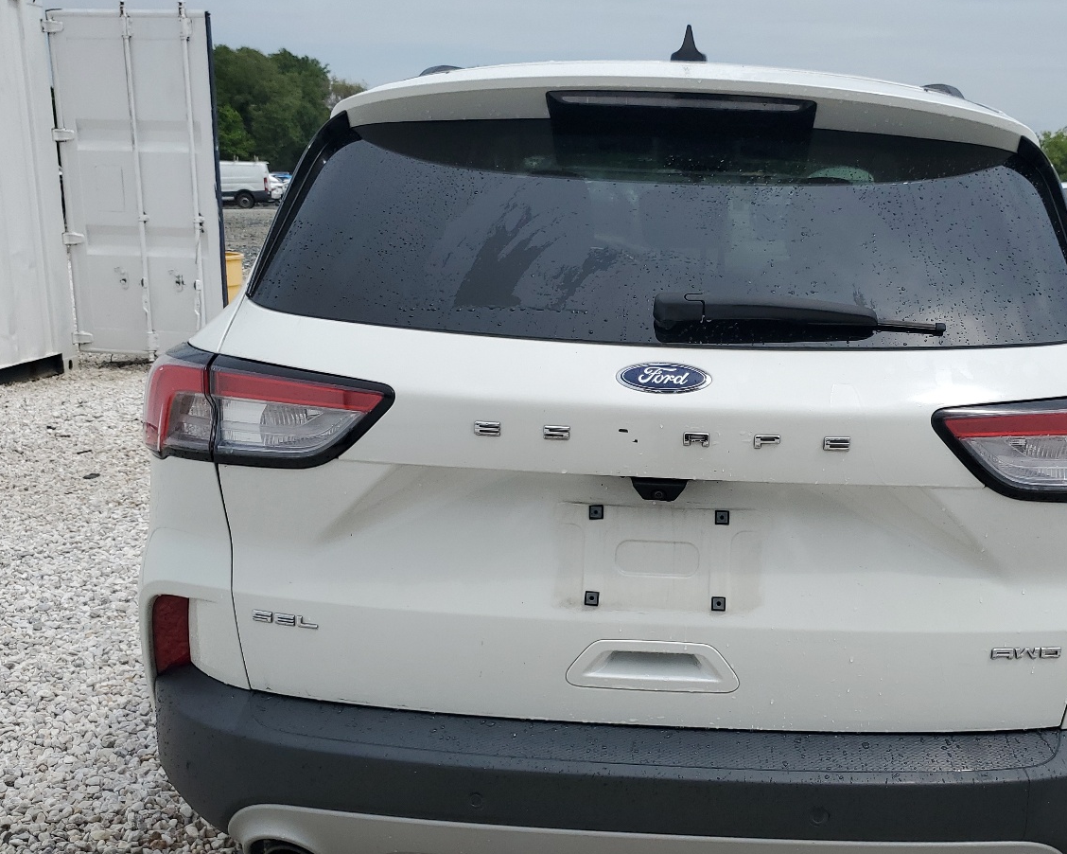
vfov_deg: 41.0
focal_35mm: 36
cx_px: 656
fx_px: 1137
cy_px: 494
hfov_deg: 49.9
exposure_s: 1/5000
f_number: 1.5
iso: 50
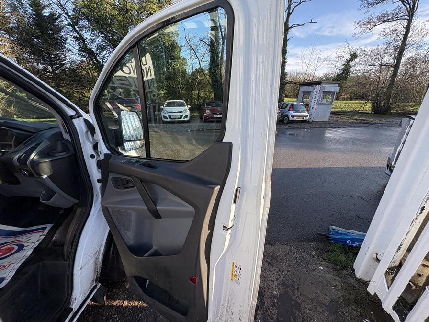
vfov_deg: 85.7
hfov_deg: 102.1
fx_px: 174
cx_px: 214
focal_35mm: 14
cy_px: 161
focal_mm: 2.22
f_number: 2.2
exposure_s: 1/394
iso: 40
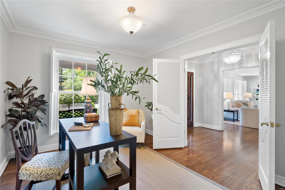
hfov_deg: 96.7
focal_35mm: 16
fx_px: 127
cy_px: 95
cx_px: 142
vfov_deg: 73.7
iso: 400
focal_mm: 8
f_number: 8
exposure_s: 1/3
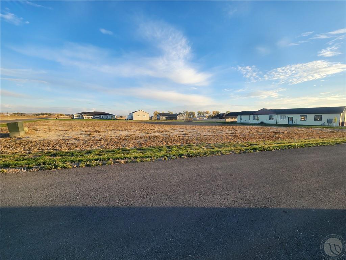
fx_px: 130
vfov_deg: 89.9
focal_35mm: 13
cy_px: 130
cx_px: 173
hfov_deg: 106.2
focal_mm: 2.2
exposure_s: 1/565
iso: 50
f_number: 2.2
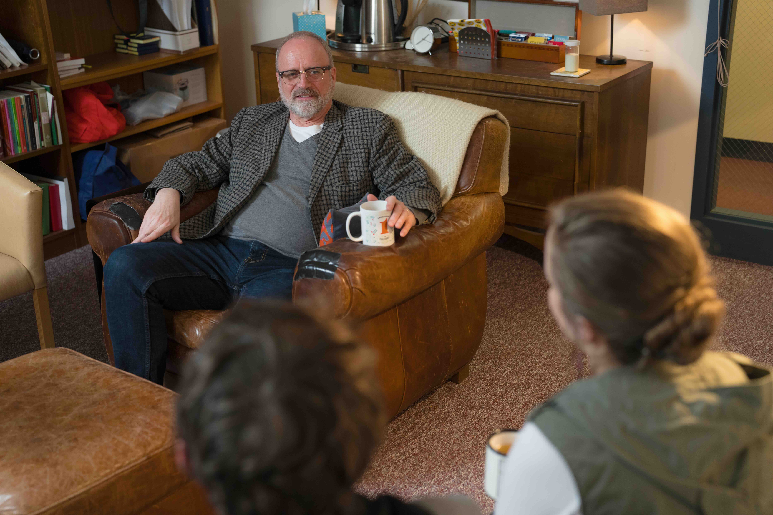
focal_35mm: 50
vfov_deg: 27.0
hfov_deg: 39.6
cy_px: 258
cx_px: 386
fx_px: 1074
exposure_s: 1/200
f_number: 2.8
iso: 1000
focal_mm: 50
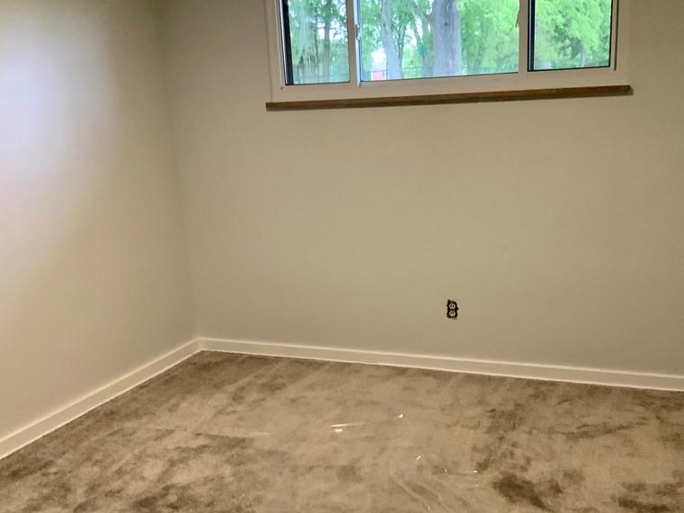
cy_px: 316
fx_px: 771
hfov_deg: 47.8
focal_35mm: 39
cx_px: 375
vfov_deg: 36.6
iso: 250
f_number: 1.8
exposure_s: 1/40
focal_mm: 3
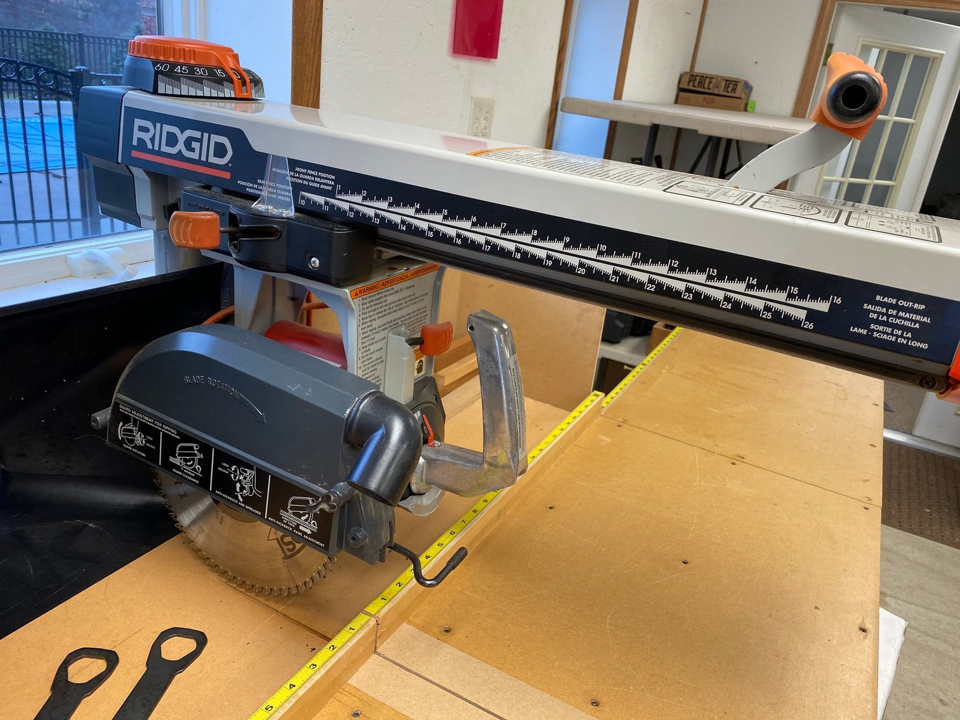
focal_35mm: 26
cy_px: 360
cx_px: 480
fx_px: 721
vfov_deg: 53.1
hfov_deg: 67.3
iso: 100
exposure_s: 1/120
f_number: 1.8
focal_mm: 4.25
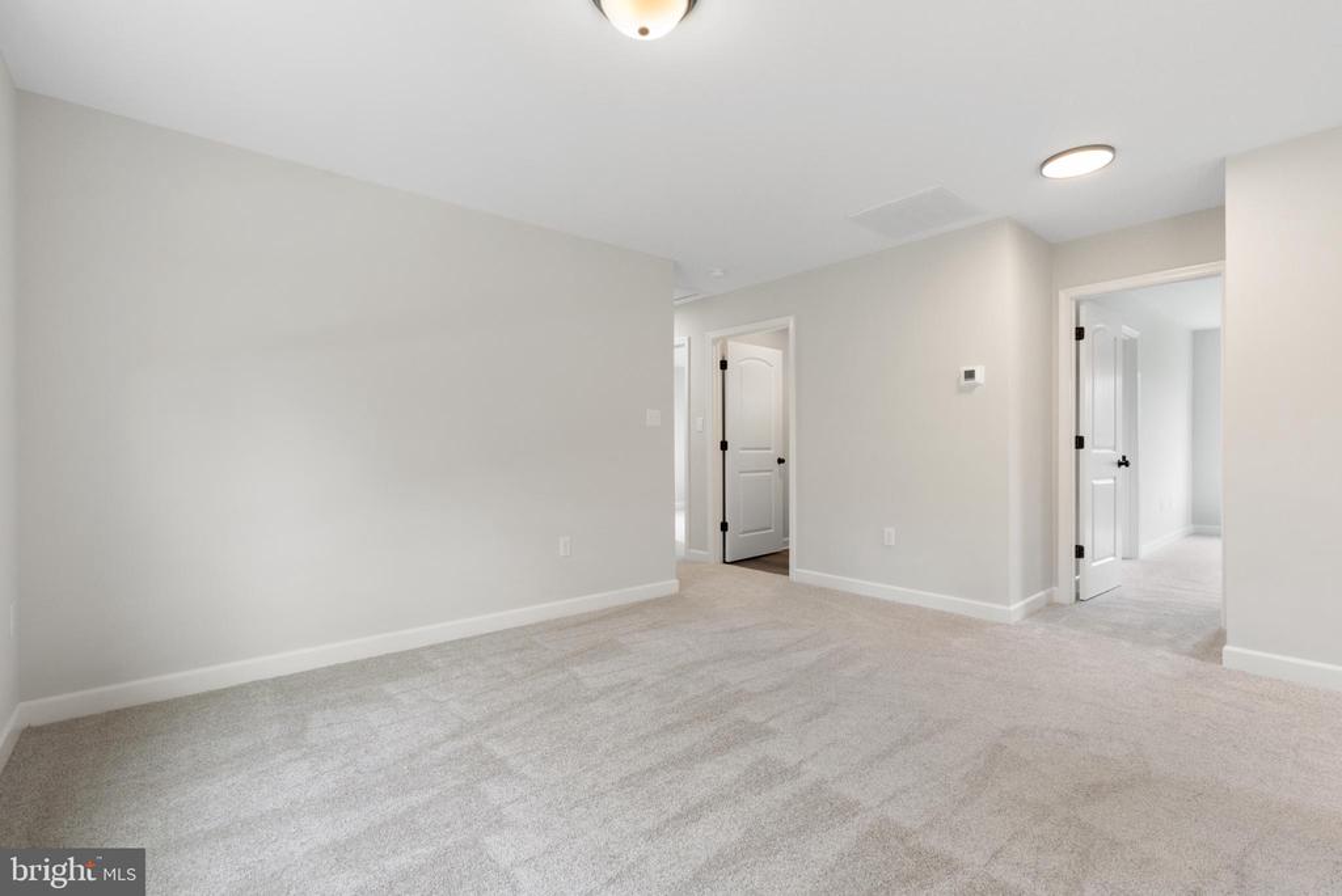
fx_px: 597
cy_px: 448
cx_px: 671
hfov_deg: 96.7
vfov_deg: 73.8
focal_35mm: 16
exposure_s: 1/13
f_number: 10
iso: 640
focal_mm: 16
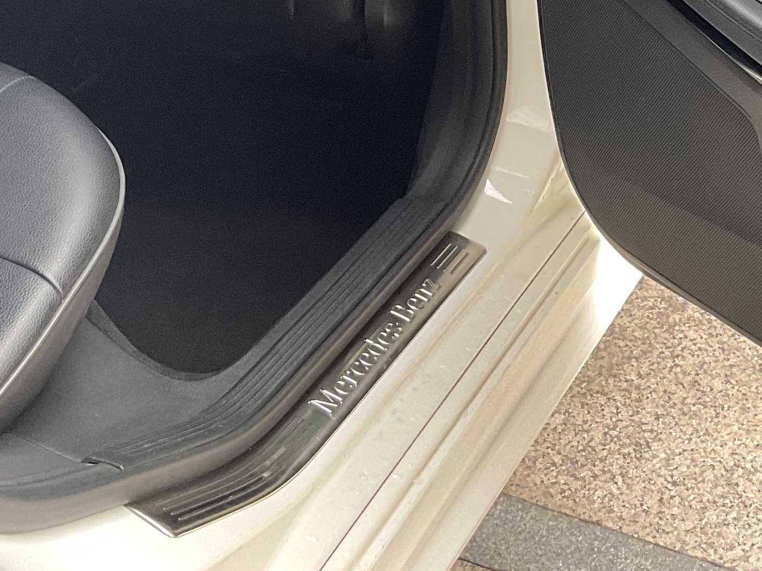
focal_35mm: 82
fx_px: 1805
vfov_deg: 16.8
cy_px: -204
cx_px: 480
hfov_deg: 23.8
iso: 80
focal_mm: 3
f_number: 1.8
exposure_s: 1/60
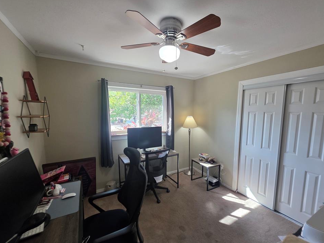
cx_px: 170
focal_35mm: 14
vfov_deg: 85.6
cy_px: 126
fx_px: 131
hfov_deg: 102.0
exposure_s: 1/120
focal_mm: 2.2
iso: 100
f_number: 1.9
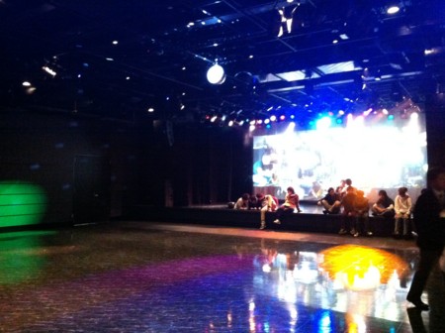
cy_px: 166
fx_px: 449
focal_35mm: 35
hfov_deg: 52.7
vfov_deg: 40.6
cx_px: 222
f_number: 2.8
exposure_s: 1/15
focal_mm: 3.85
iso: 1000
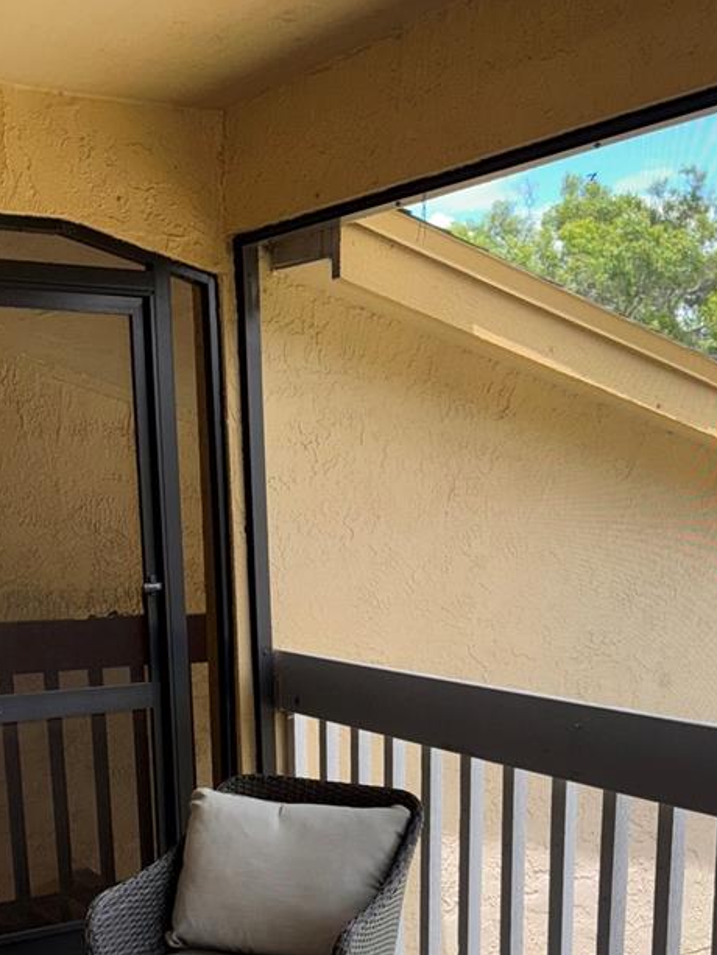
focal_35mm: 47
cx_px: 344
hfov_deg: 30.9
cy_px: 832
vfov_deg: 38.1
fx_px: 1298
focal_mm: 6.76
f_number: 1.78
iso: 50
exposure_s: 1/457
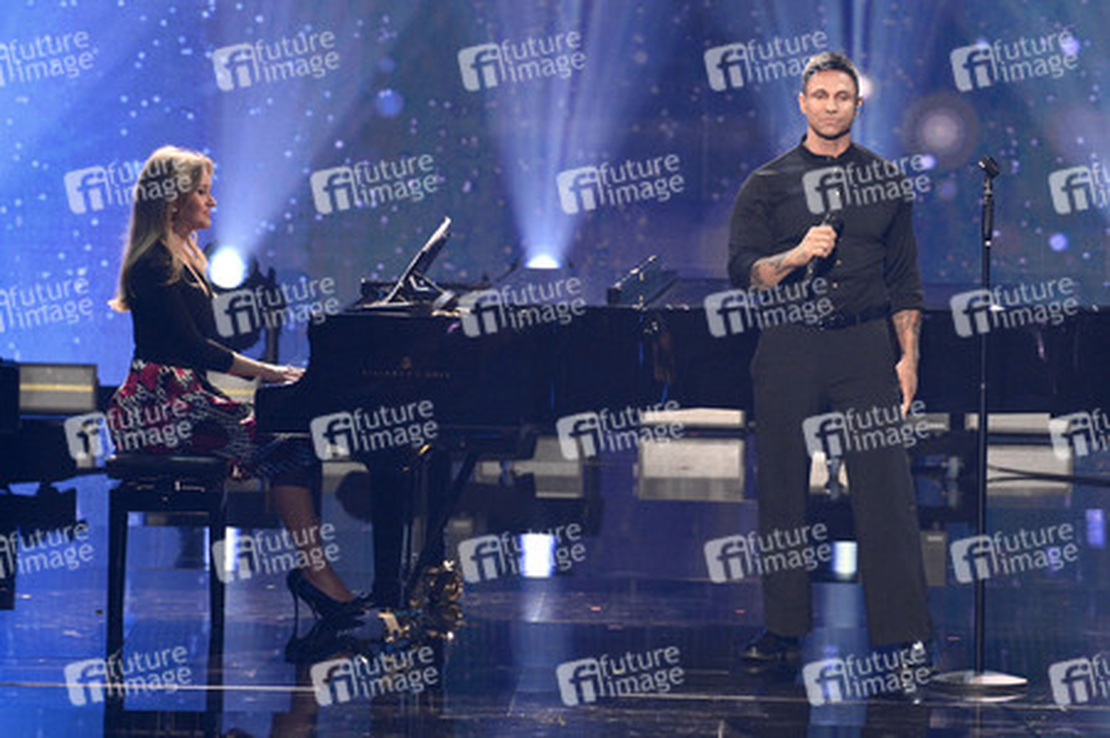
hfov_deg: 6.1
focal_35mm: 340
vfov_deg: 4.0
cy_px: 369
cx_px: 555
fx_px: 10475
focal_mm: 340
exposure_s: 1/250
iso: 8000
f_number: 5.6
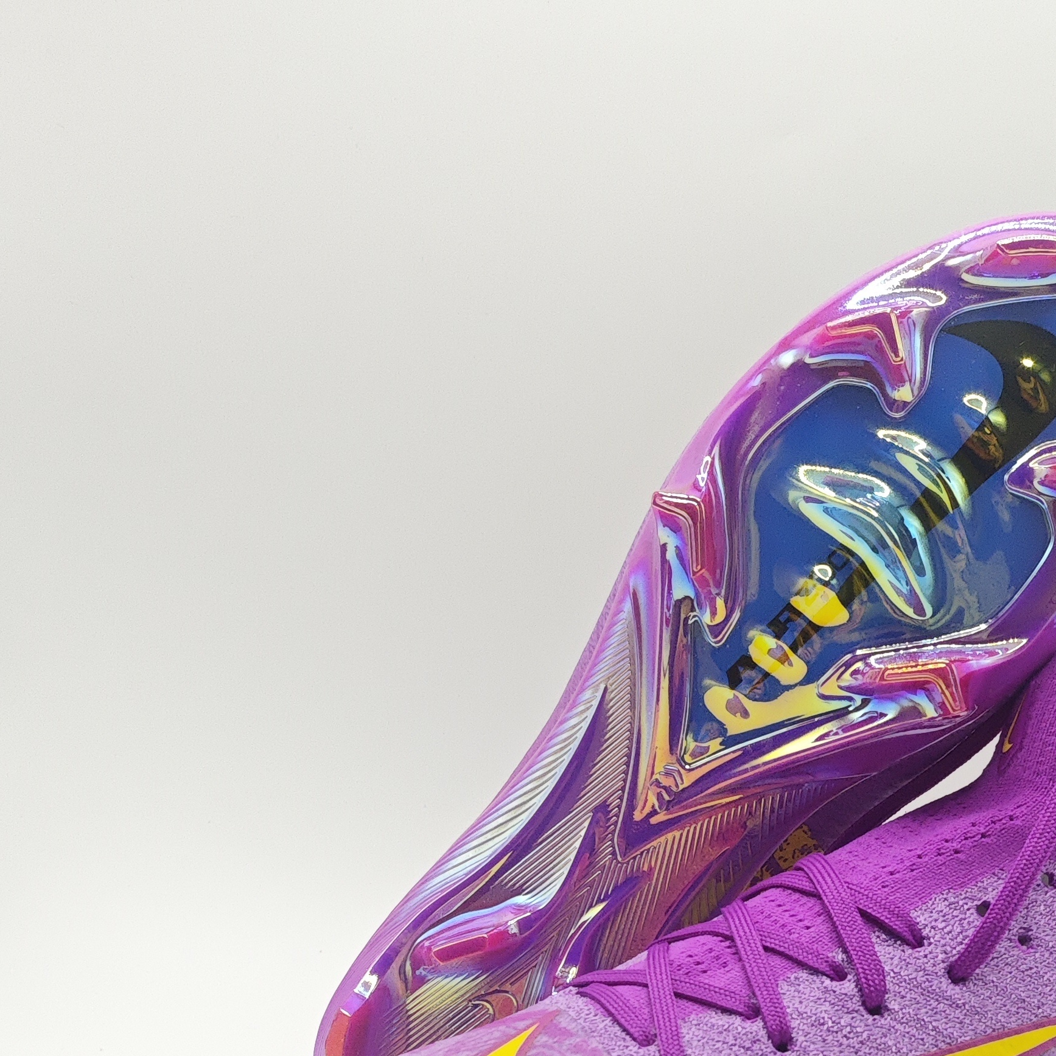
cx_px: 820
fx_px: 1657
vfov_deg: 33.5
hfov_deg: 34.4
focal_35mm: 48
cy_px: 954
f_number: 4
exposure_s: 1/640
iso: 3200
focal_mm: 6.68
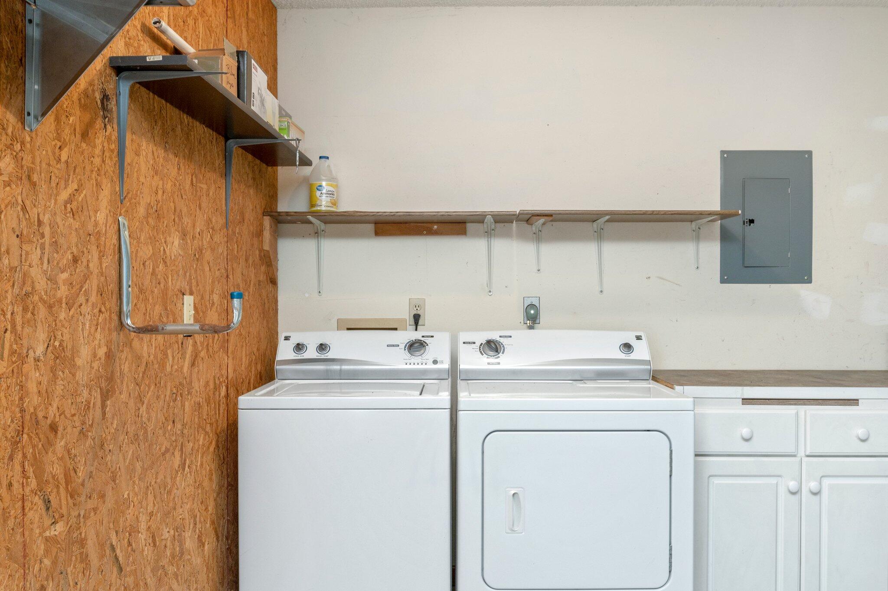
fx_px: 739
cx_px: 444
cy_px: 296
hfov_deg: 62.0
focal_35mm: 30
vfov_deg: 43.5
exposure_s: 1/8
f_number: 9
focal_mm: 30
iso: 320
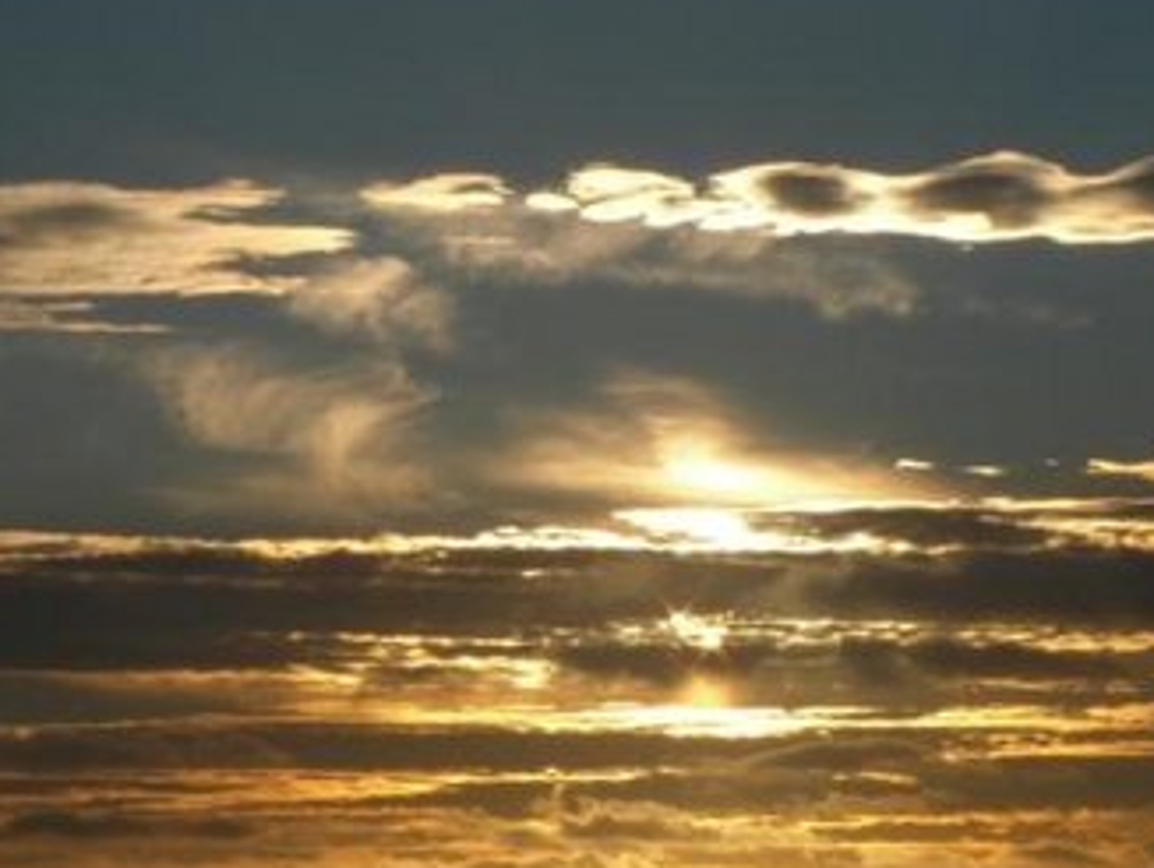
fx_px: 6408
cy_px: 460
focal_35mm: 192
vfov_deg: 7.8
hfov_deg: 10.3
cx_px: 639
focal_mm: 27.1
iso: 50
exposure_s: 1/394
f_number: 8.6
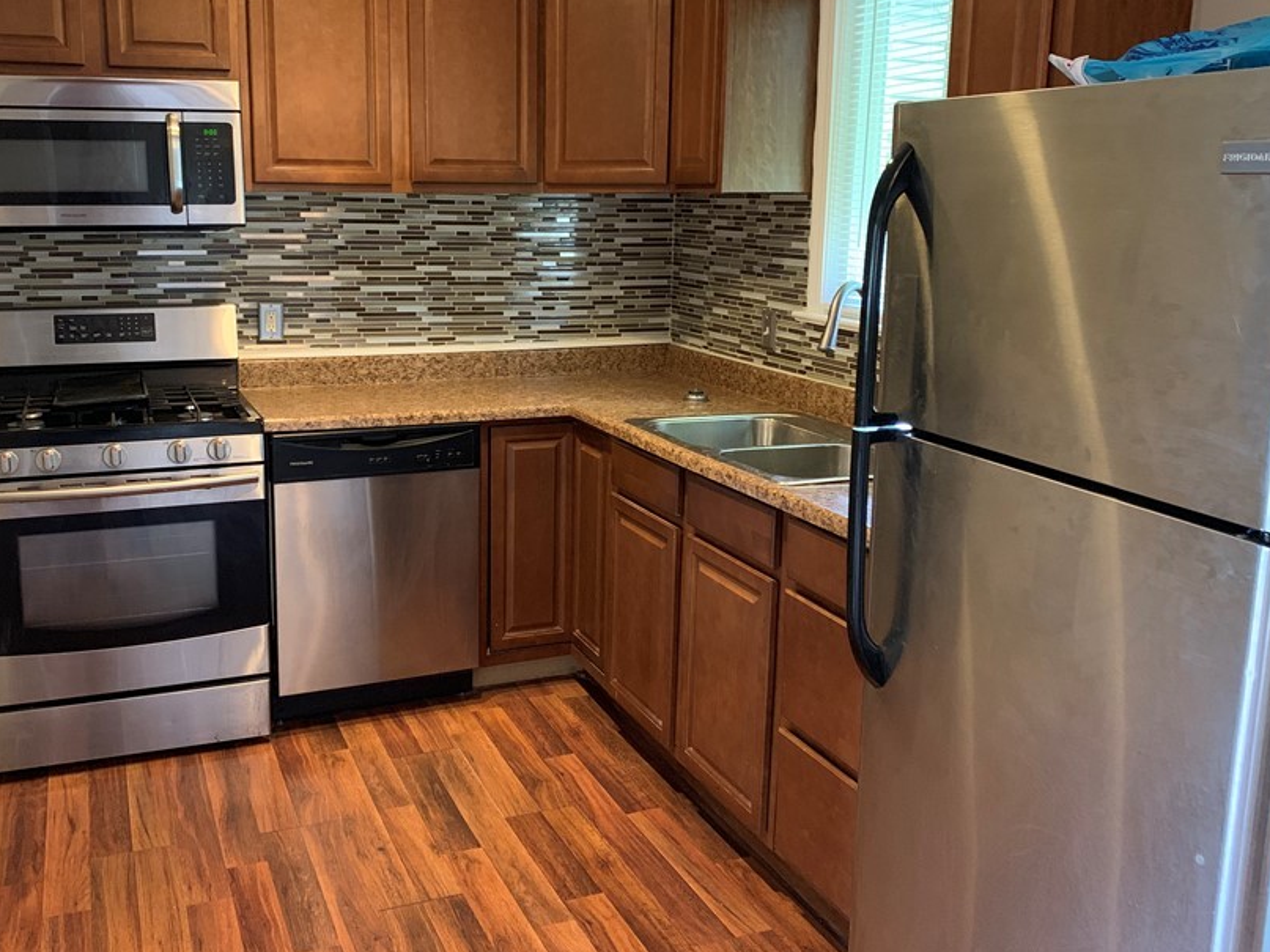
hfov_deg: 55.2
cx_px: 549
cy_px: 428
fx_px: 1211
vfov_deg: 42.9
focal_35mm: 33
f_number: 1.8
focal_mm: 4.25
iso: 400
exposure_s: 1/30
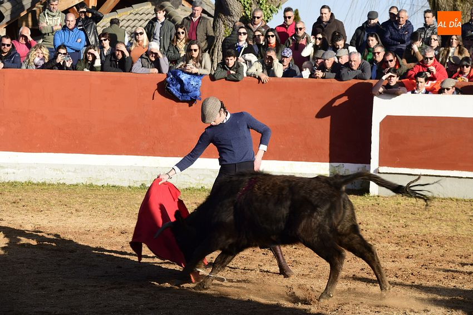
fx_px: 1643
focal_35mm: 125
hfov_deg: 16.4
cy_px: 158
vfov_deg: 11.0
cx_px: 236
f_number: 8
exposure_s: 1/320
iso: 250
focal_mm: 125
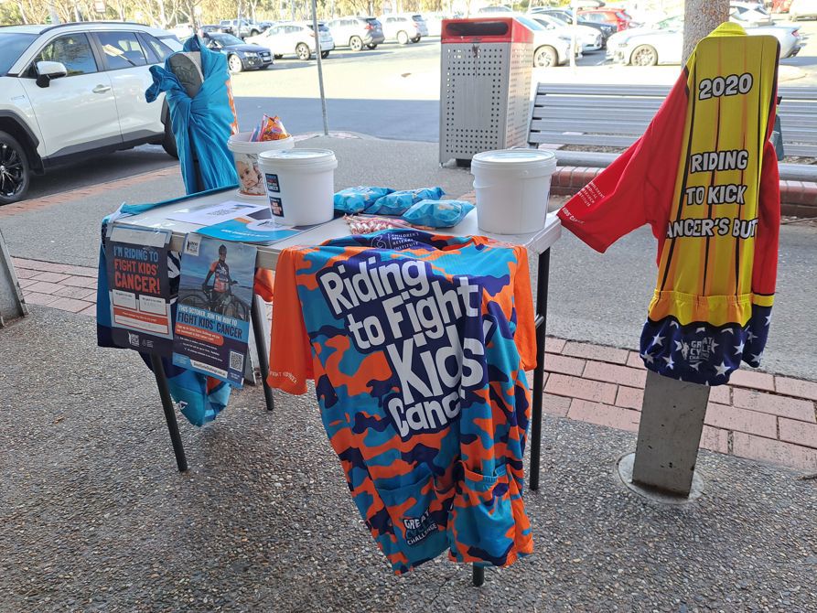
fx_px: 567
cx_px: 408
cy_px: 306
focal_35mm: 24
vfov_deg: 56.8
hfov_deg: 71.6
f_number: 1.8
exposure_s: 1/107
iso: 50
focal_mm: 5.23
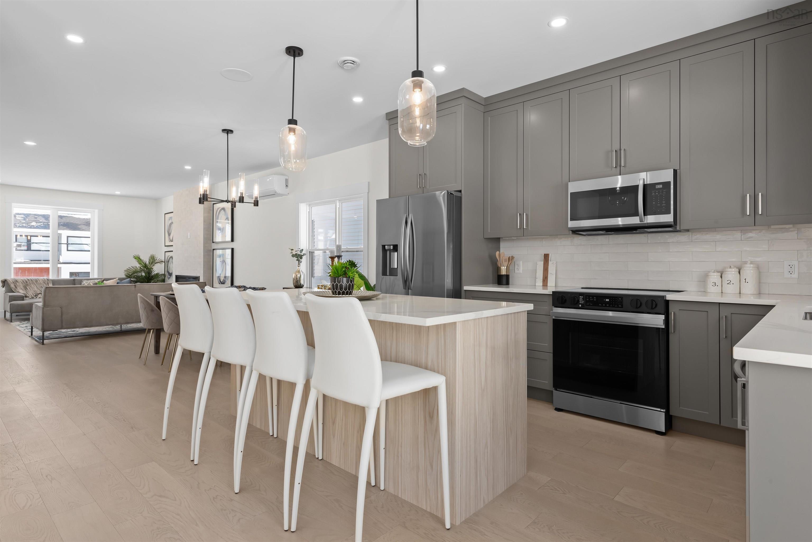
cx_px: 406
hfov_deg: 84.0
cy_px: 271
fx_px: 451
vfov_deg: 62.0
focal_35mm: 20
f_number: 11
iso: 200
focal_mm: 20
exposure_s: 1/8
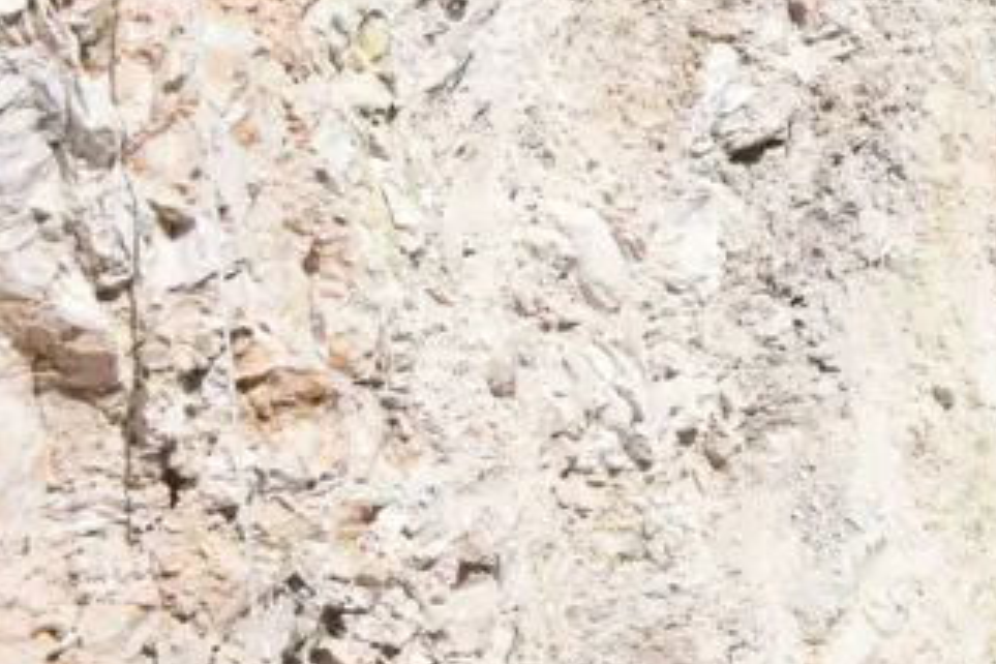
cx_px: 1337
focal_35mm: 74
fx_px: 2047
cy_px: 74
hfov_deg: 23.7
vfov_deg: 18.1
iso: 640
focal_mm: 18
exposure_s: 1/1000
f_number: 10
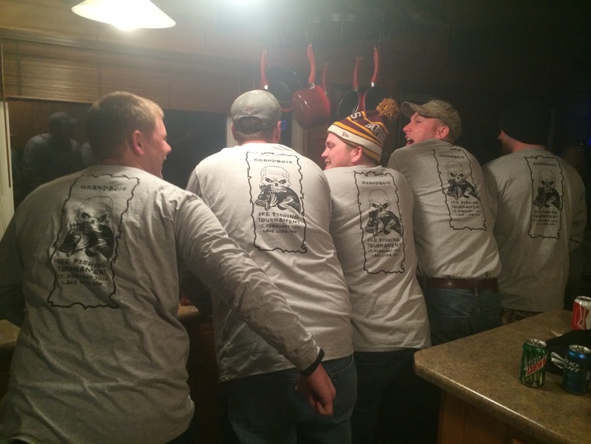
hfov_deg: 60.0
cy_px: 222
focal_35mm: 30
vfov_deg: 46.8
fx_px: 512
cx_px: 296
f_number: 2.2
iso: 250
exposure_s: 1/30
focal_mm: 4.12
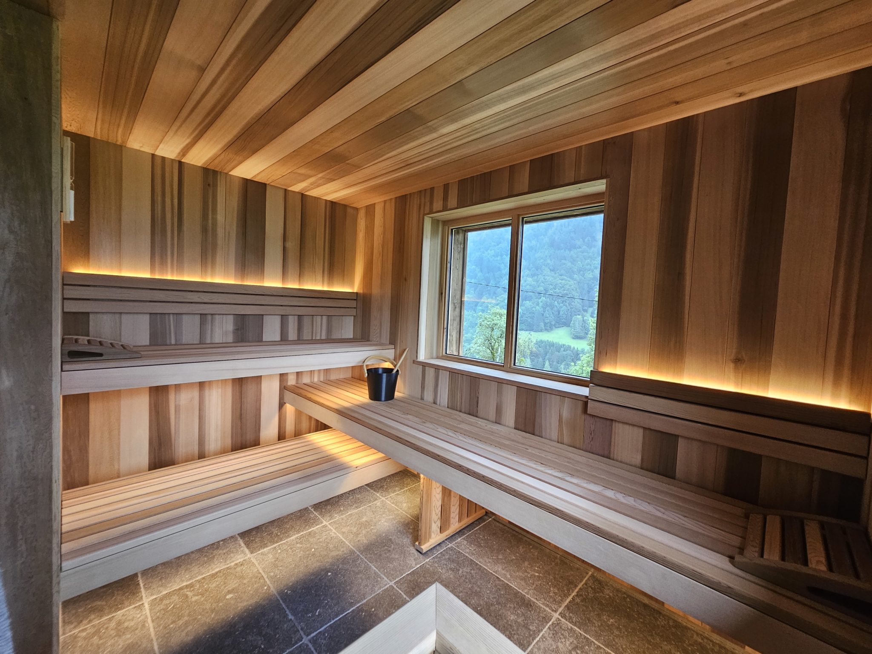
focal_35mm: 13
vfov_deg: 89.9
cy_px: 327
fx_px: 327
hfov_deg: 106.2
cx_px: 436
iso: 160
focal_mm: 2.2
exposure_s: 1/50
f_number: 2.2
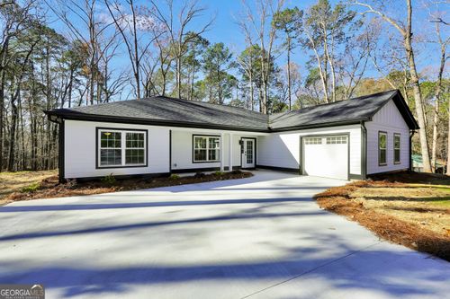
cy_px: 150
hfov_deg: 100.4
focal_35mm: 15
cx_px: 225
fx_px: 187
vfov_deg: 77.3
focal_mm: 10
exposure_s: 1/125
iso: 100
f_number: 9
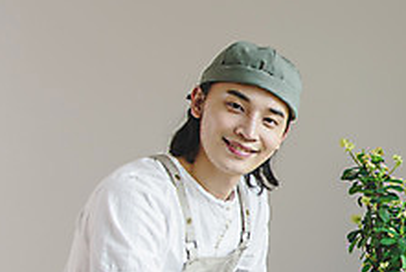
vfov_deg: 20.5
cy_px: 250
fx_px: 734
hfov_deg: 28.3
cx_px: 438
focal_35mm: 65
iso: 320
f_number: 5.6
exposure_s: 1/125
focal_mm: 24
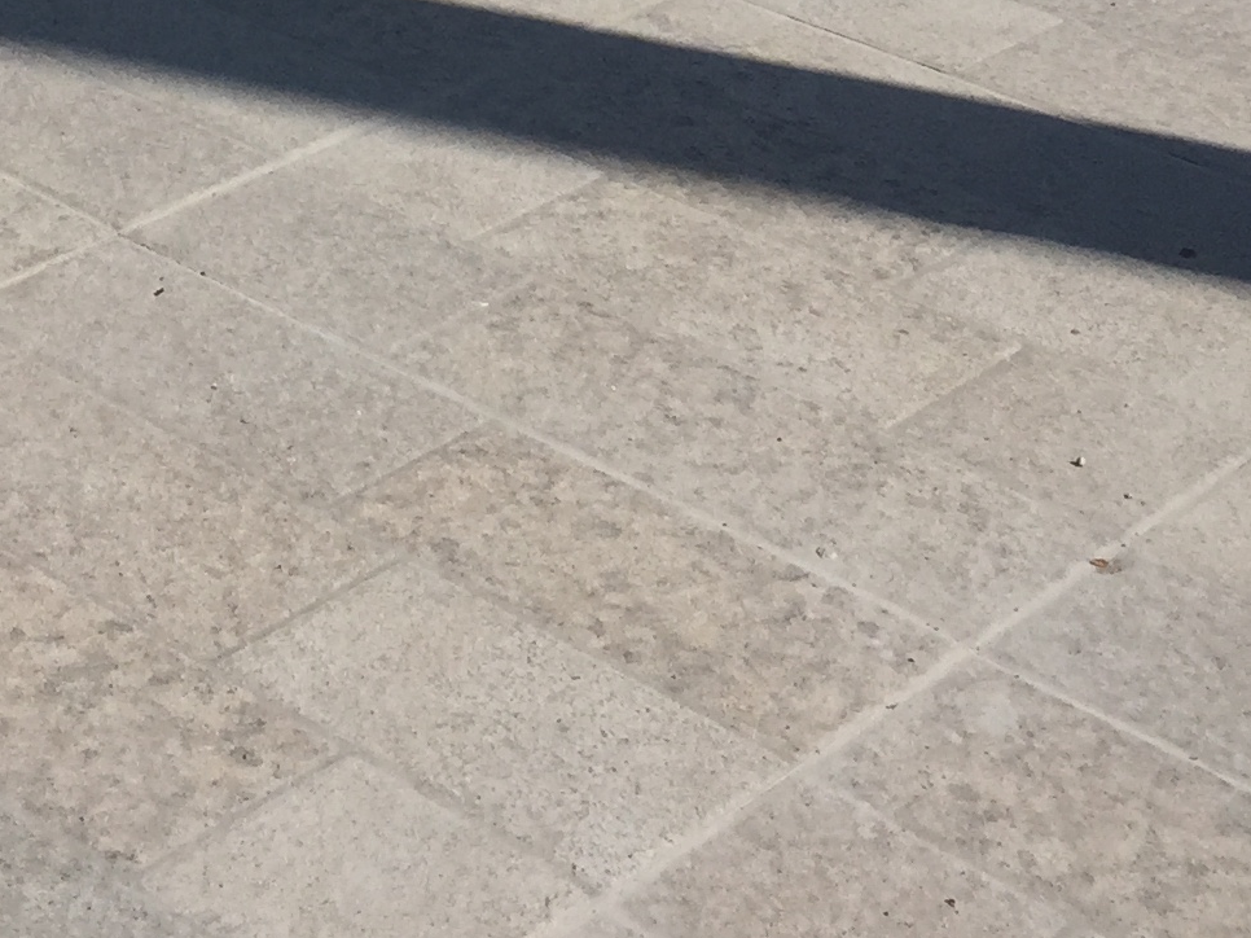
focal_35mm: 98
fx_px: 3541
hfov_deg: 19.5
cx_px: 39
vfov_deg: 13.9
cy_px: -558
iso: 32
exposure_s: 1/3968
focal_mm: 4.15
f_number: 2.2
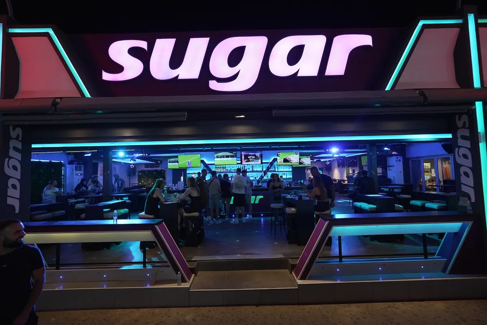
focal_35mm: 16
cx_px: 244
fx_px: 217
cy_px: 162
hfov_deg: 96.7
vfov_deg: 73.8
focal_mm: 16
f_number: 3.5
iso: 1000
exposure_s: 1/60
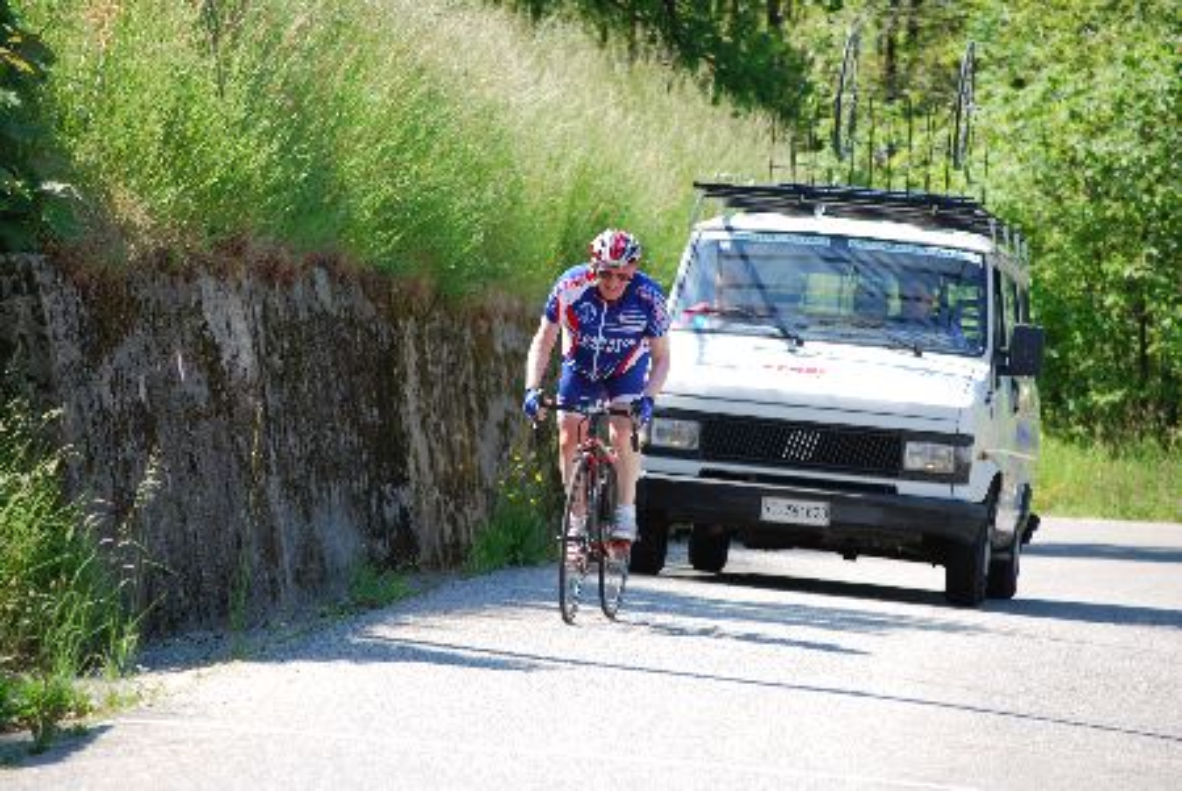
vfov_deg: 7.3
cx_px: 591
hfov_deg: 11.0
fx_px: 6162
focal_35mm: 188
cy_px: 396
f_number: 5.6
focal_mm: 125
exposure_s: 1/125
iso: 100
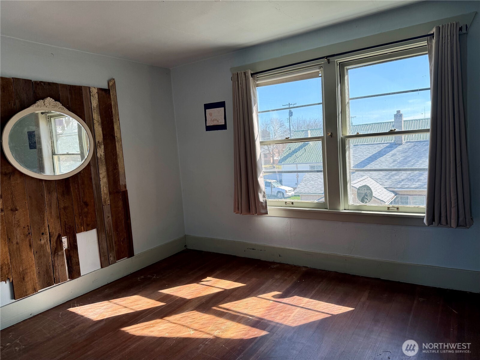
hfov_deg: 71.6
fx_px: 333
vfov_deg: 56.8
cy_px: 180
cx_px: 240
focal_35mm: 24
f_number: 1.78
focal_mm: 6.76
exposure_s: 1/567
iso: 80
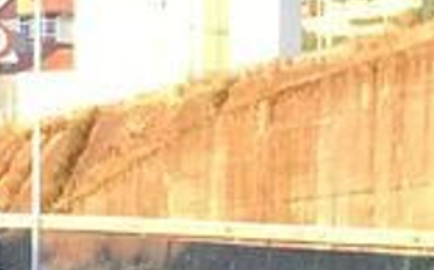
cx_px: 146
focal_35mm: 397
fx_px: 4691
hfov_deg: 5.3
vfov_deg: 3.2
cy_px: 1060
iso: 64
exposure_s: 1/50
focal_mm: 6.6
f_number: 2.8
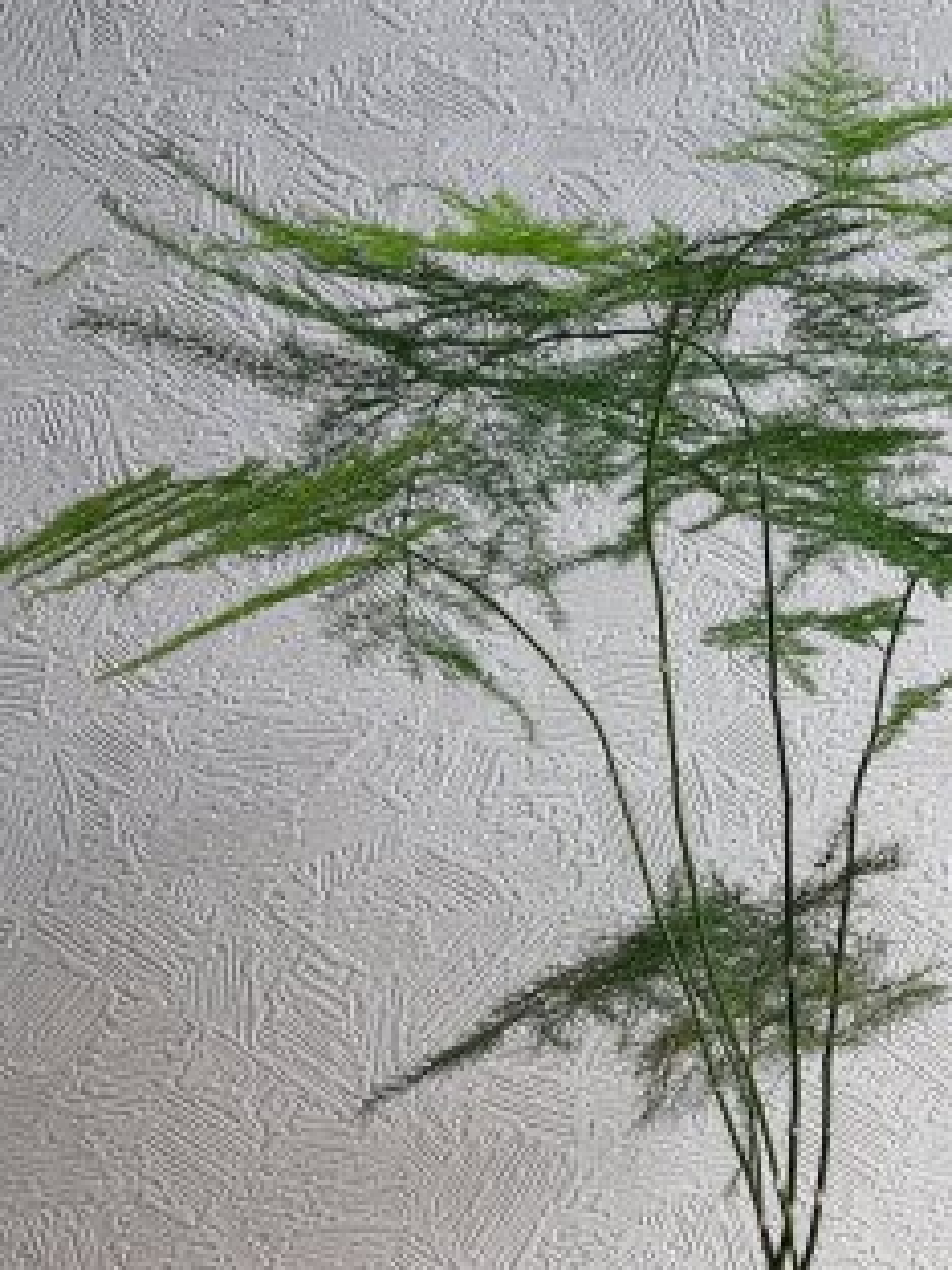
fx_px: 1870
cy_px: 928
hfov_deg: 27.6
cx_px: 844
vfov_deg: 36.7
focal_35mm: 51
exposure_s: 1/100
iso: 64
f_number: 1.7
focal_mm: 4.3
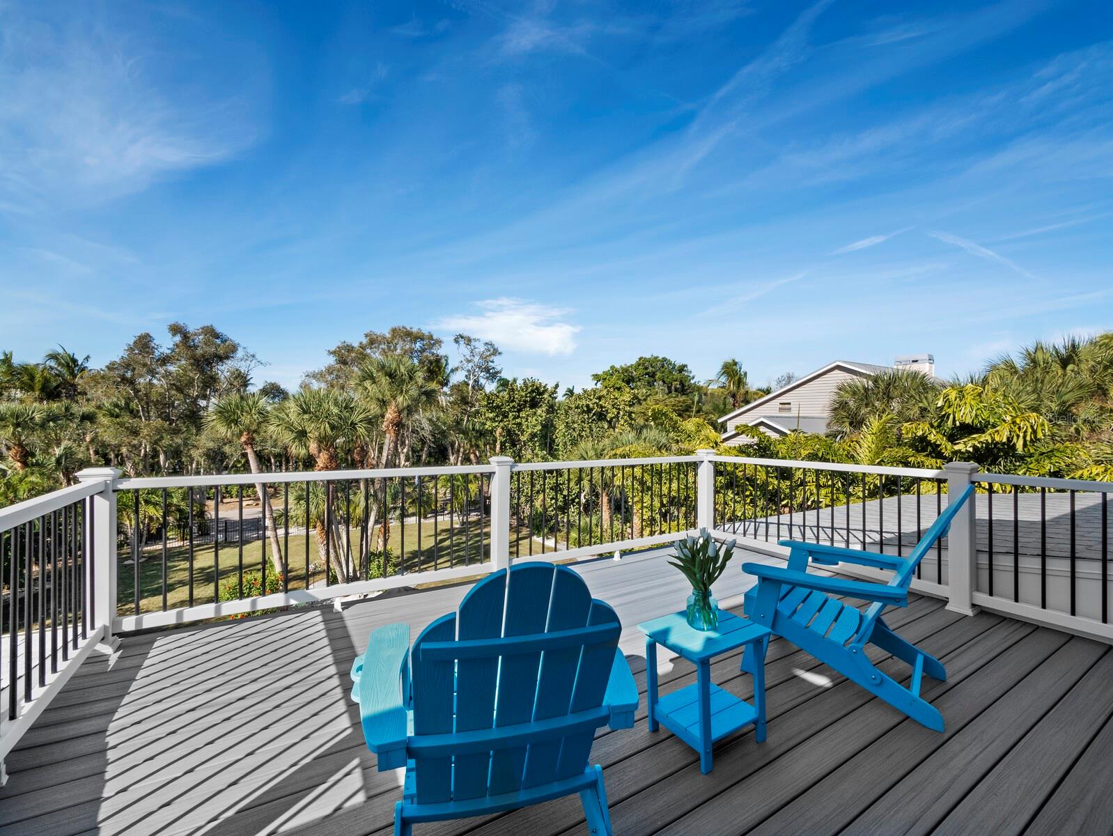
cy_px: 418
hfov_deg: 102.0
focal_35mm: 14
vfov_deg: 85.7
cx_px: 556
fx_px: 450
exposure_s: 1/160
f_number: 13
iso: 320
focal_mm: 7
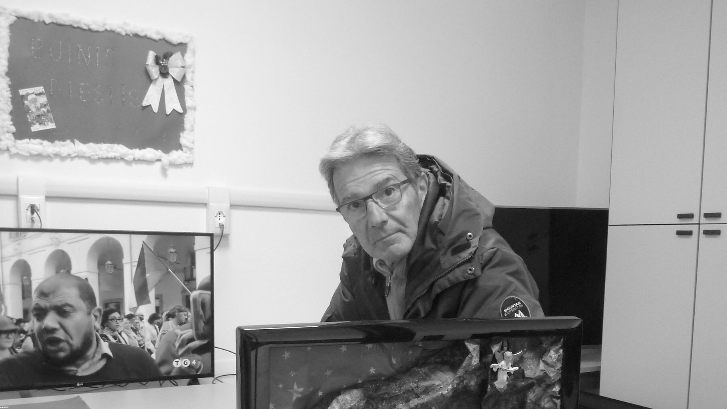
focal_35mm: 36
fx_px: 694
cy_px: 341
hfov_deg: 55.0
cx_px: 430
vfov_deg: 31.8
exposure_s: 1/25
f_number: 3.3
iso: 400
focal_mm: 4.1
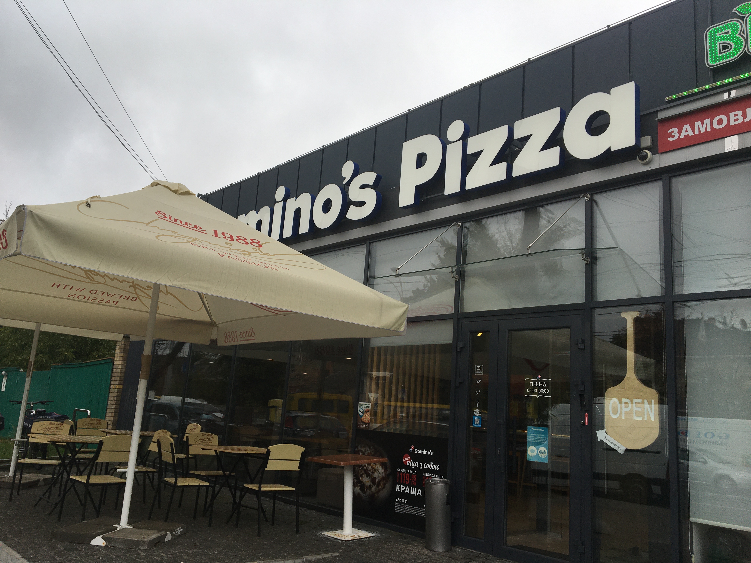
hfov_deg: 61.7
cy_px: 282
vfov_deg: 48.2
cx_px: 376
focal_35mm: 29
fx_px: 629
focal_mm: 4.15
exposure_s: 1/318
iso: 25
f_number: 2.2
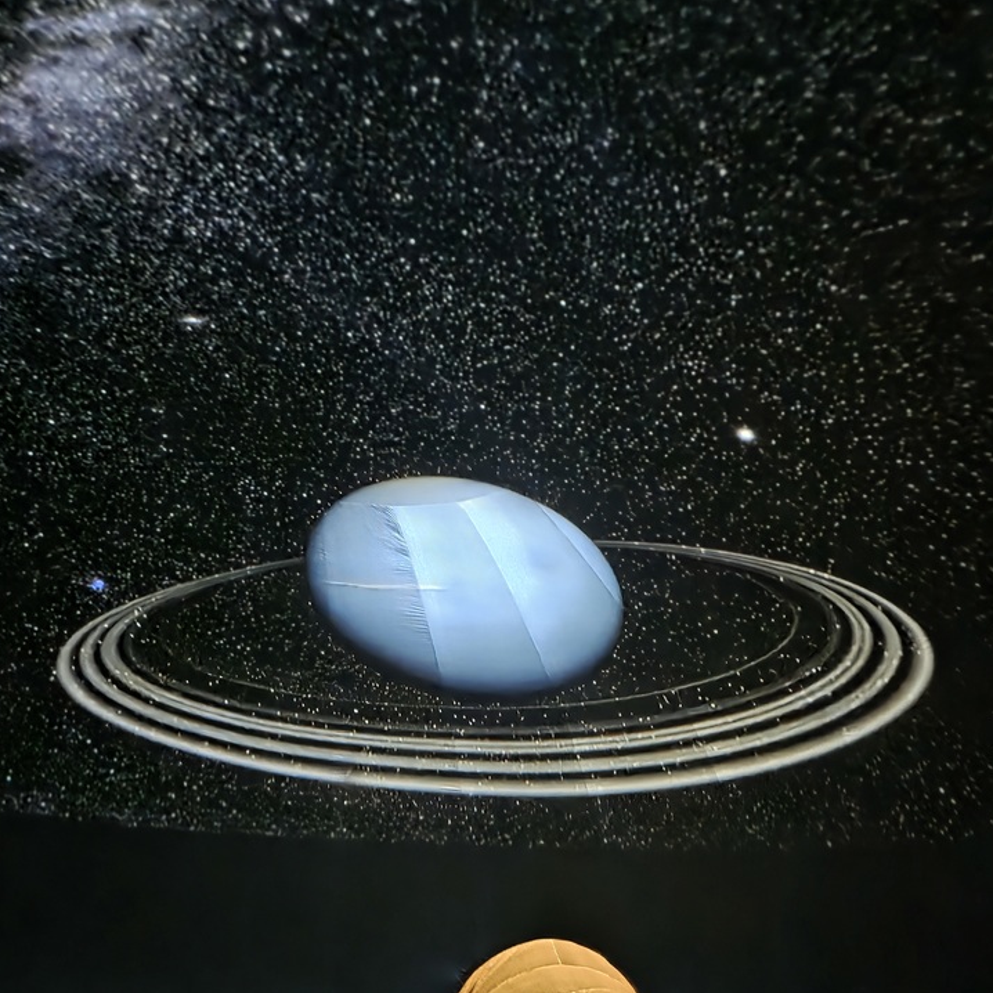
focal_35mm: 29
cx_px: 521
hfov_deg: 55.6
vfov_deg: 54.3
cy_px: 678
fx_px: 941
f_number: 1.7
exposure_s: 1/4
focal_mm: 6.3
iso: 5000
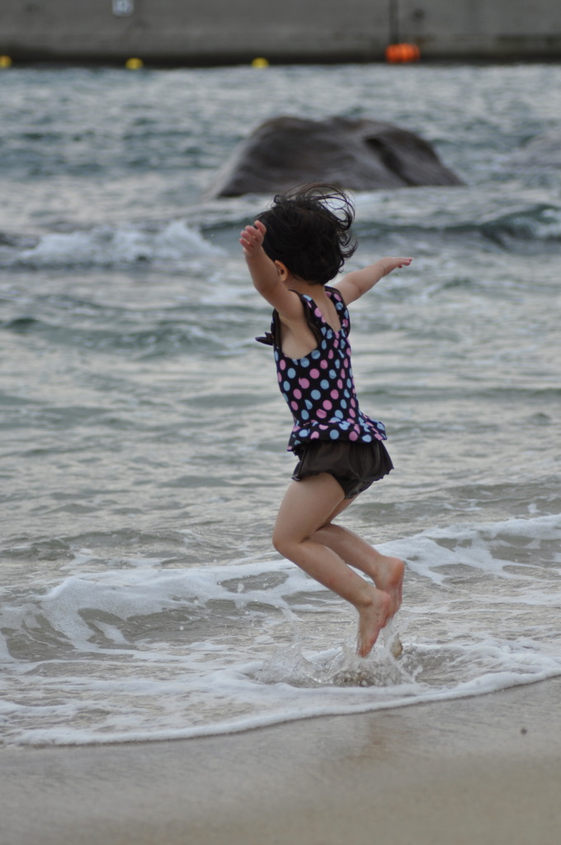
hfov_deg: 10.1
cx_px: 280
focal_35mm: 135
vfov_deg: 15.2
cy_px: 422
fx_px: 3164
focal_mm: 90
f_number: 2.8
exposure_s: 1/1600
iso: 200
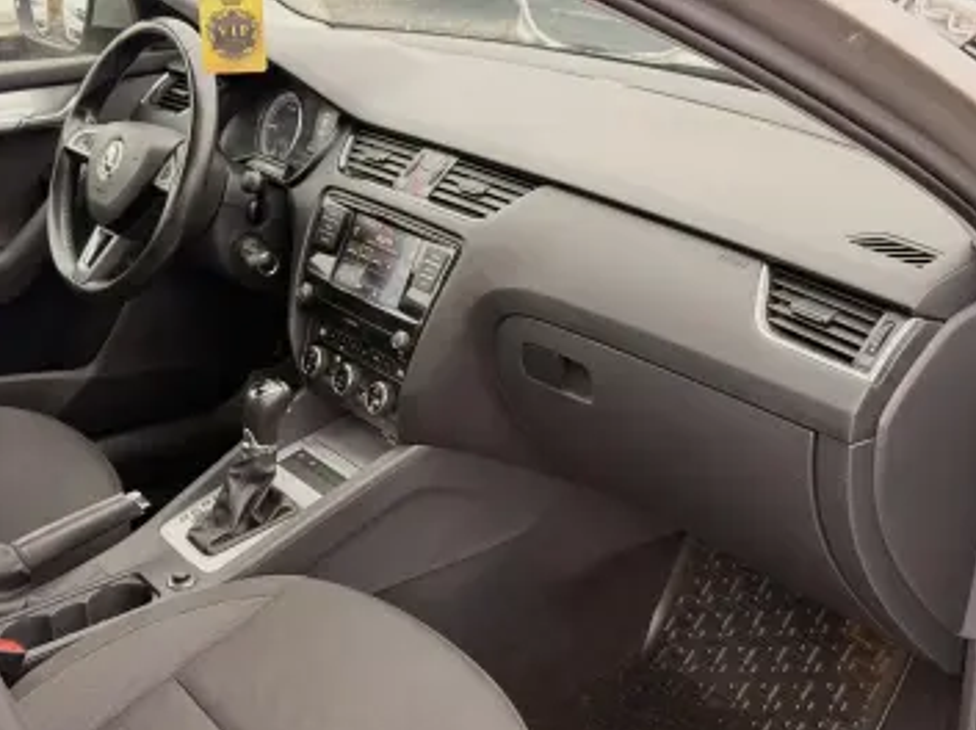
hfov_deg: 38.9
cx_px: 484
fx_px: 1380
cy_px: 371
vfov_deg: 29.6
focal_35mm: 49
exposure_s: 1/73
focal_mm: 6.76
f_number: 1.78
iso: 100
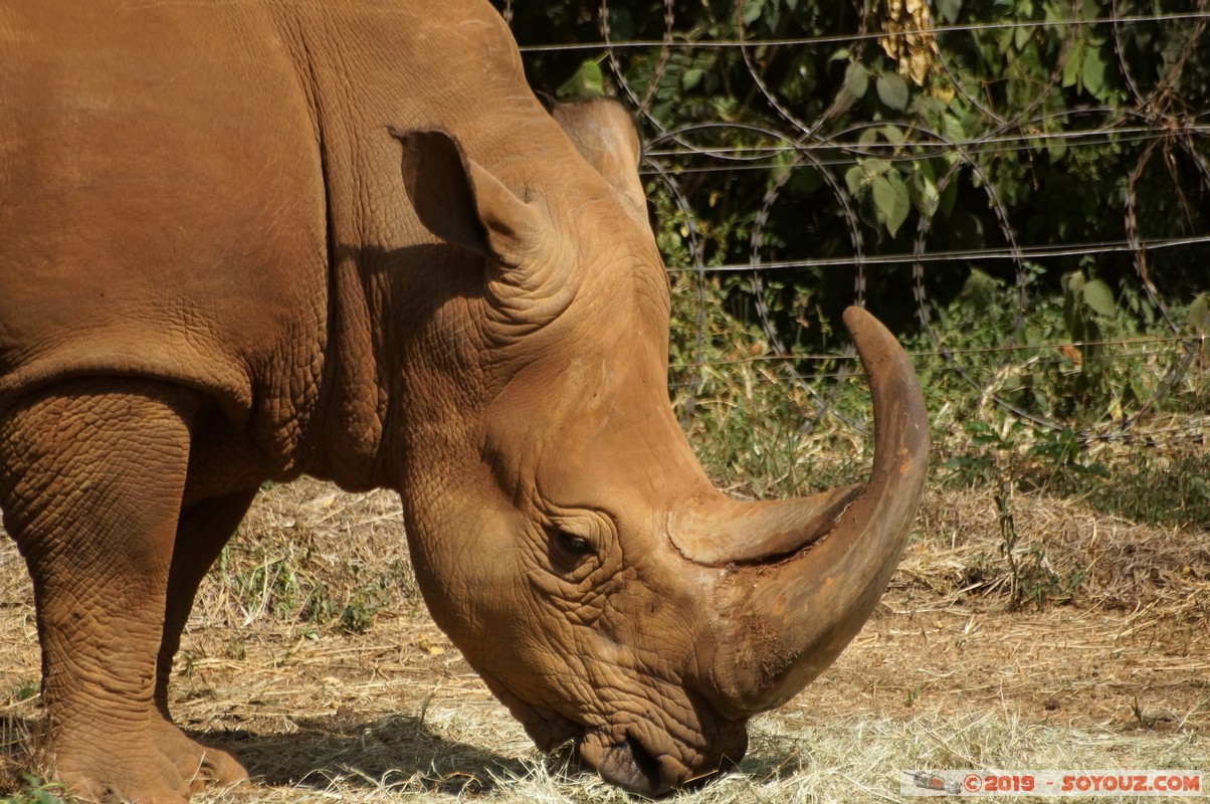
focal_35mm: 450
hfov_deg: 4.6
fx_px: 15108
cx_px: 605
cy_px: 402
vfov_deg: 3.0
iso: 800
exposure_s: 1/3200
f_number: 5.6
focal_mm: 300
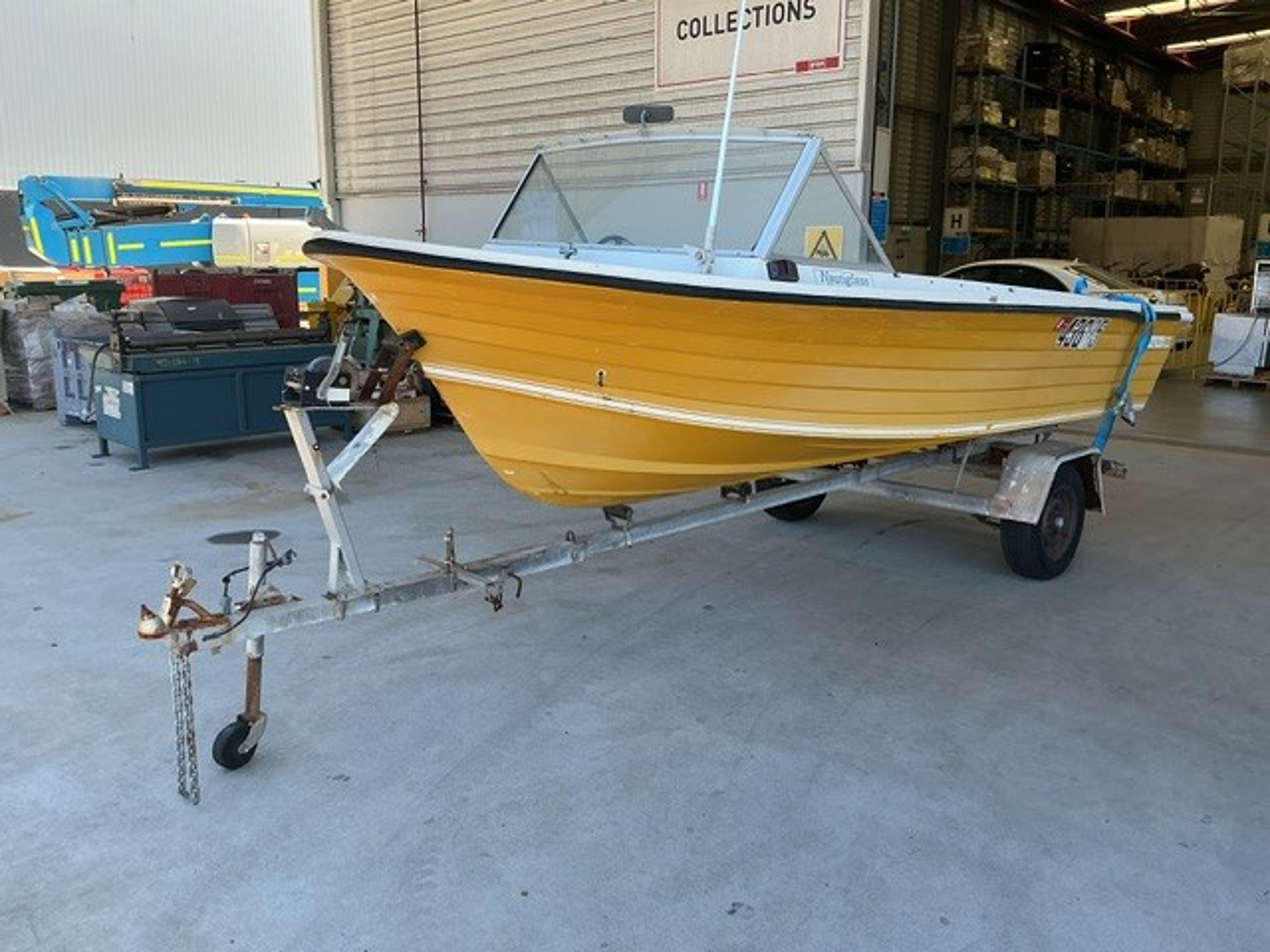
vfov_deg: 48.2
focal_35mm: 29
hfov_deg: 61.7
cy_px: 476
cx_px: 635
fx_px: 1064
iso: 25
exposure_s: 1/286
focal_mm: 3
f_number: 1.8
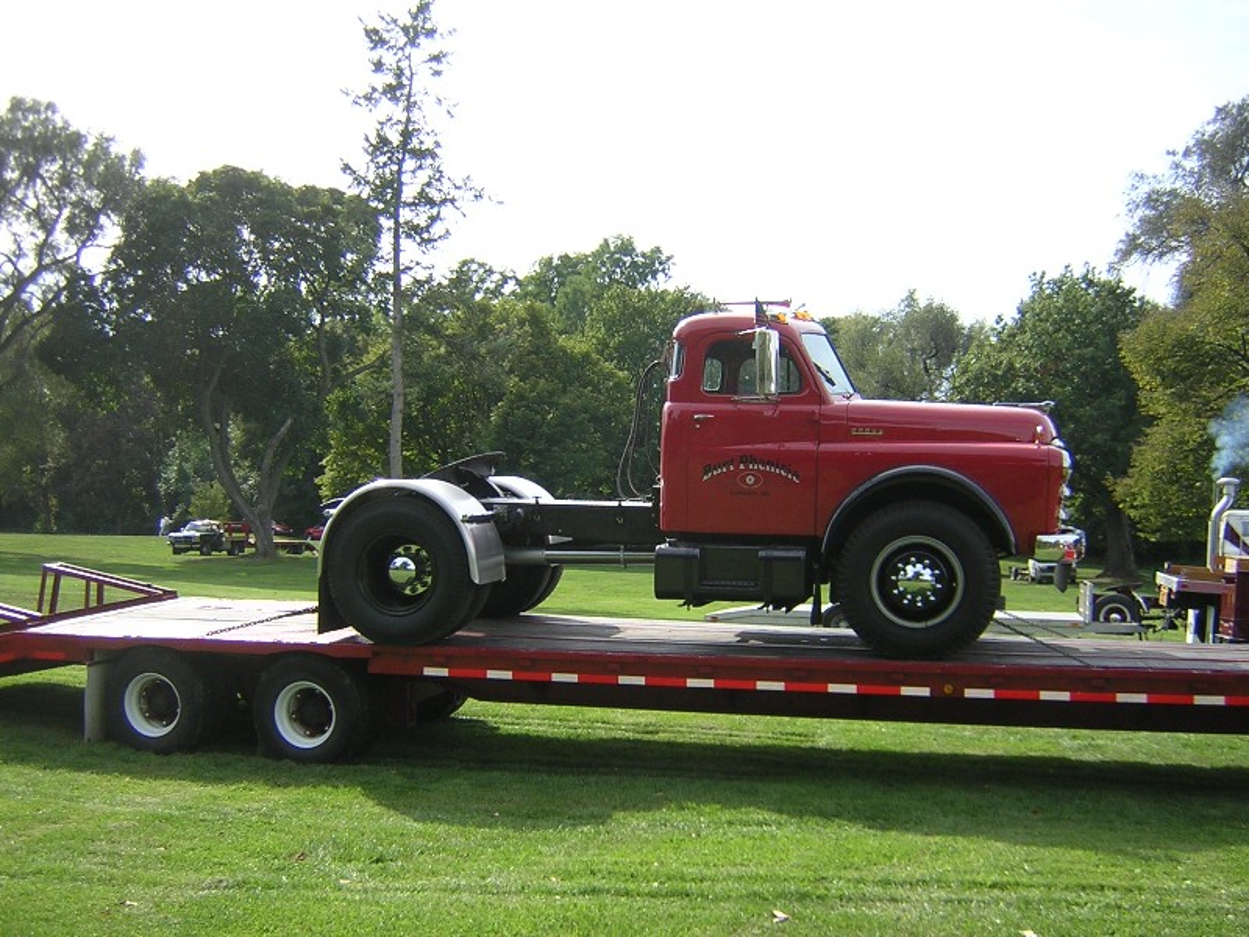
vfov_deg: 39.7
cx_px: 624
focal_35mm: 36
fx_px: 1299
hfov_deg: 51.4
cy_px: 468
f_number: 2.6
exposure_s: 1/484
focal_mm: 4.7
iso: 100
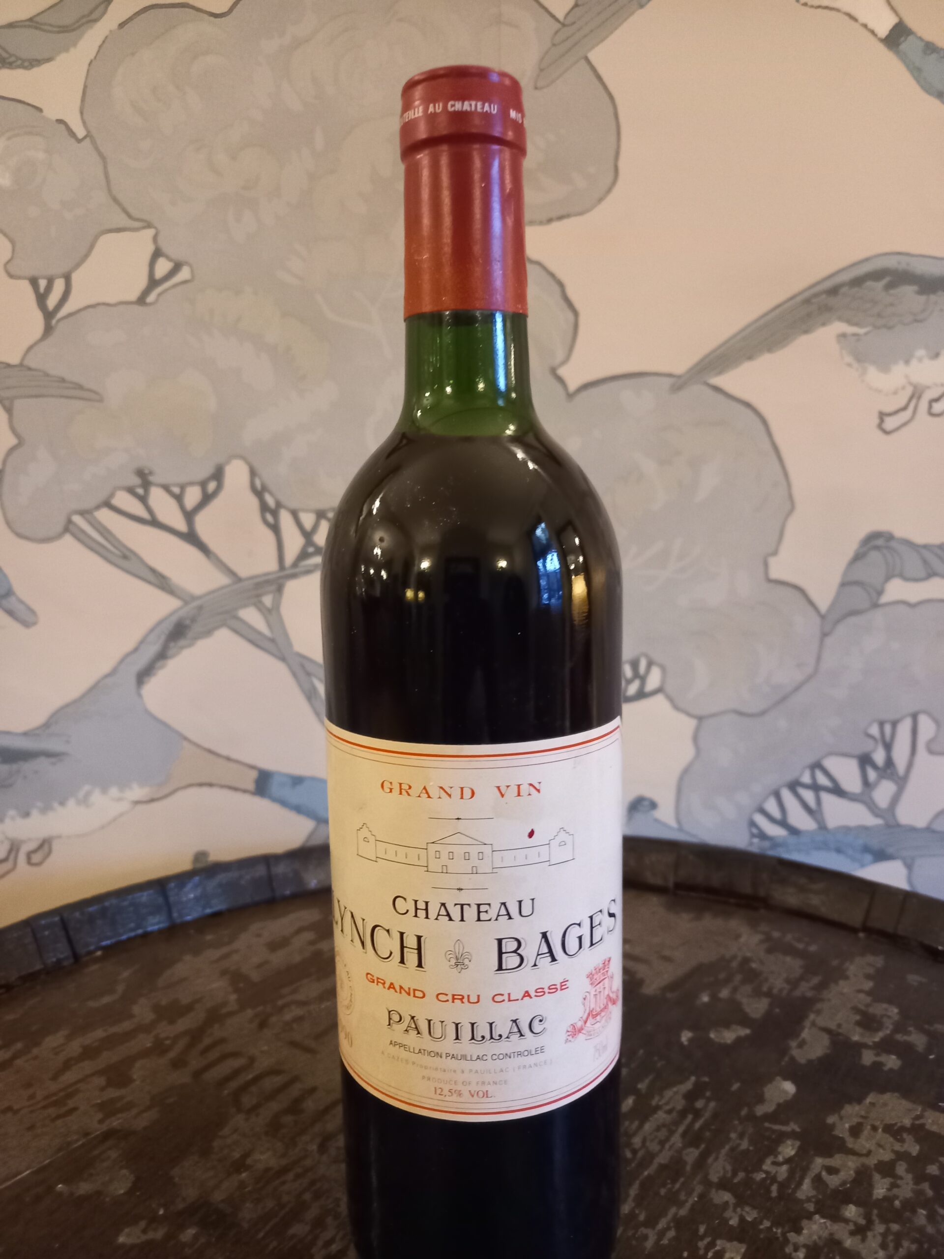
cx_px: 472
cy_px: 630
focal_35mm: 25
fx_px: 909
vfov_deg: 69.4
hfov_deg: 54.9
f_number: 2
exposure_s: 1/20
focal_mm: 4.6
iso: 500
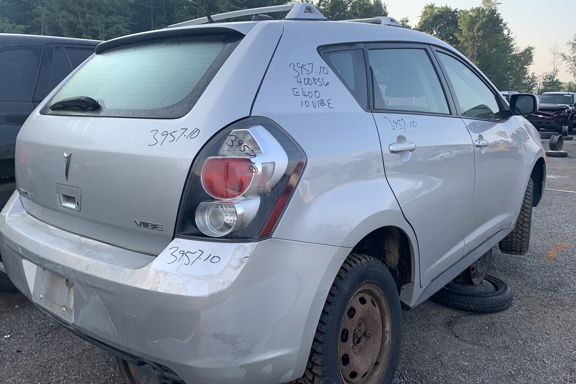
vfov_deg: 44.9
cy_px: 198
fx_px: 464
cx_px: 274
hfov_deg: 63.6
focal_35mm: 29
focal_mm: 4.25
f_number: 1.8
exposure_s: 1/459
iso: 25
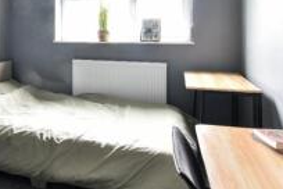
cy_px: 34
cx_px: 50
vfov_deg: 36.4
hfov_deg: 50.6
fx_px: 275
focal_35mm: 35
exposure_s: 1/2
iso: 200
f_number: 9
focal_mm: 10
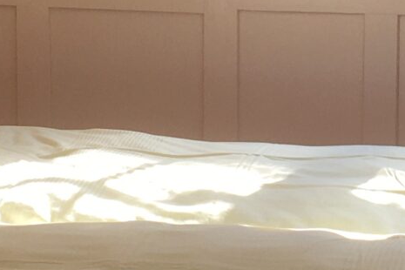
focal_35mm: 166
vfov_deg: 8.2
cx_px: 386
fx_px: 1867
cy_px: 12
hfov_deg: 12.3
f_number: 2.2
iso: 25
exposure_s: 1/252
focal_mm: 4.15
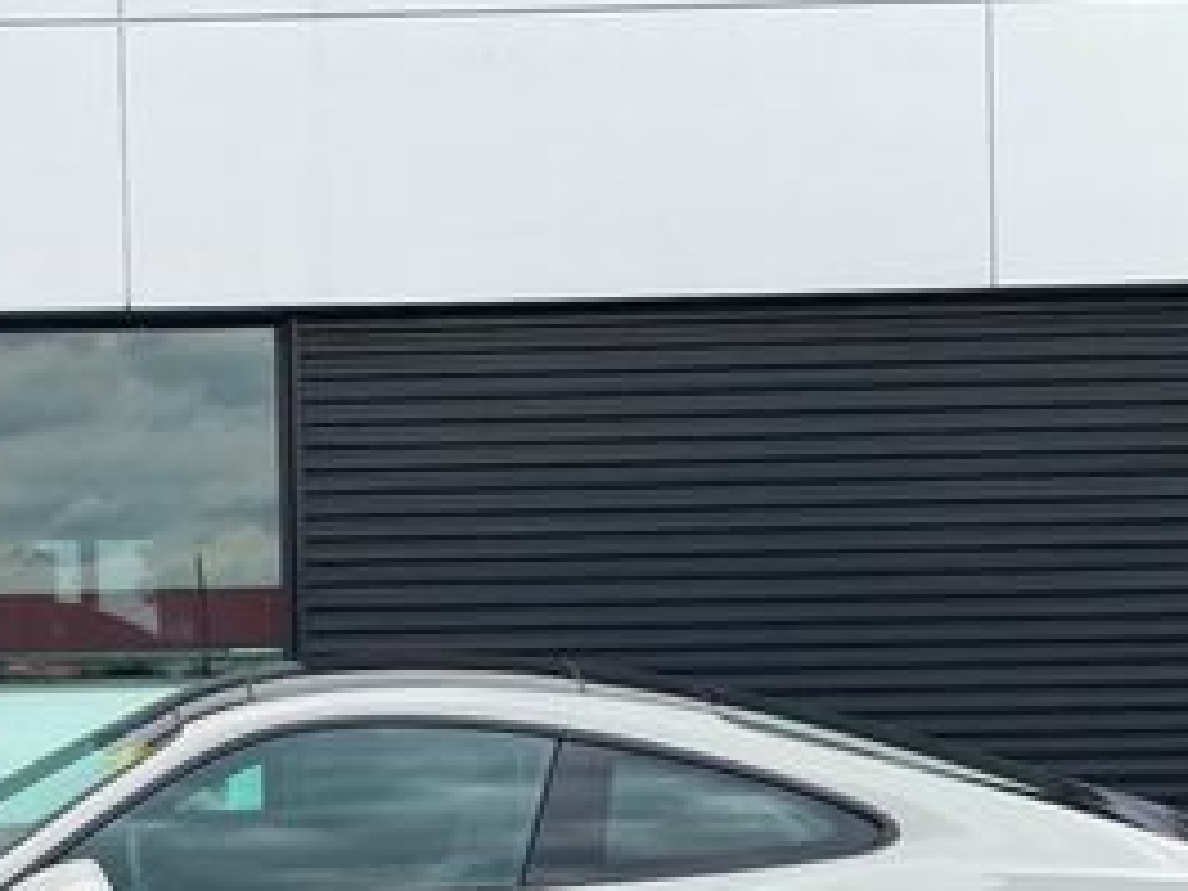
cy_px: 684
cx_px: 369
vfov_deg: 21.4
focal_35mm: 68
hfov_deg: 28.3
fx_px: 2334
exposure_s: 1/368
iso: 20
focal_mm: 3.99
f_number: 1.8
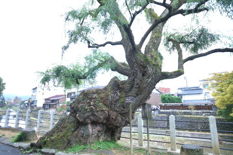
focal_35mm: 22
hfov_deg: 78.6
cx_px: 116
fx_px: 142
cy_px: 78
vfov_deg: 57.2
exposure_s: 1/80
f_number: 4.5
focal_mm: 22
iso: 800
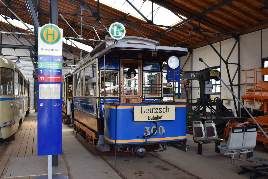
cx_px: 134
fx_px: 246
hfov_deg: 57.2
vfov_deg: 40.0
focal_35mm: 33
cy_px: 90
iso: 400
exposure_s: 1/160
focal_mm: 22
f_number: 6.3
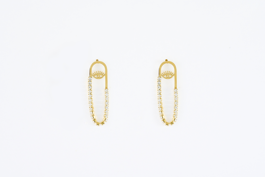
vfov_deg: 13.0
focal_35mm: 105
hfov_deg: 19.5
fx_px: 773
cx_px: 132
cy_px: 88
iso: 200
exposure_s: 1/160
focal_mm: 105
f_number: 8
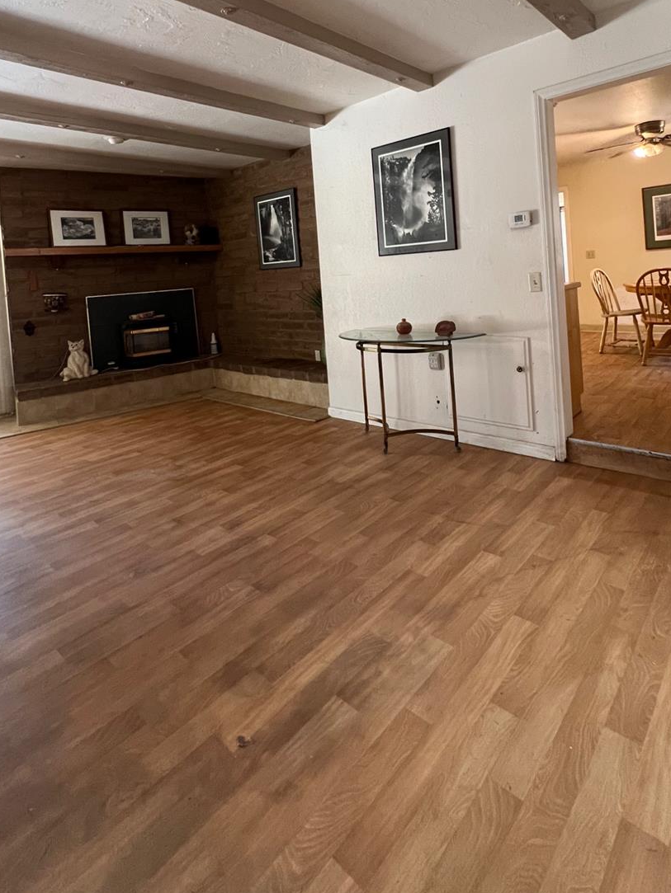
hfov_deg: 71.5
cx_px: 364
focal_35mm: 18
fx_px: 465
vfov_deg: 84.0
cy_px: 282
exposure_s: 1/60
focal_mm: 1.57
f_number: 1.8
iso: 400
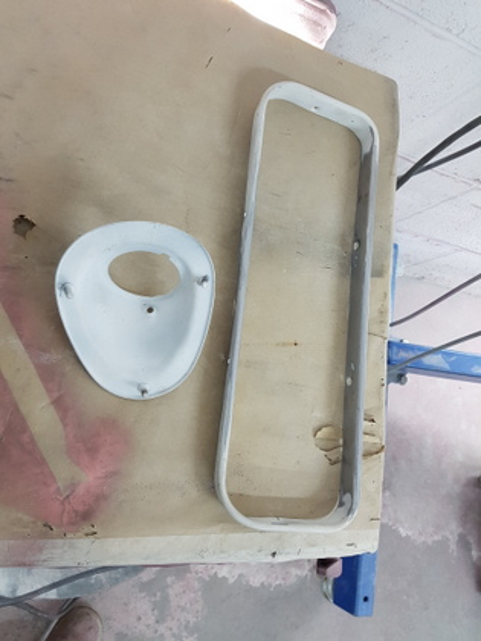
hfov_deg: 53.1
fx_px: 482
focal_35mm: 26
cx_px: 240
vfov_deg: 67.3
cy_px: 320
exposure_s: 1/33
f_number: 1.7
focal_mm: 4.2
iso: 125
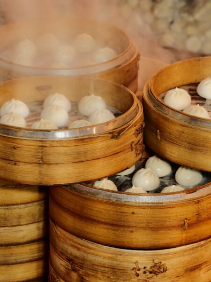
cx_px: 106
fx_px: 1252
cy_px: 141
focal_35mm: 154
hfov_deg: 9.6
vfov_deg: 12.8
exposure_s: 1/50
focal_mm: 77
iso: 3200
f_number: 8
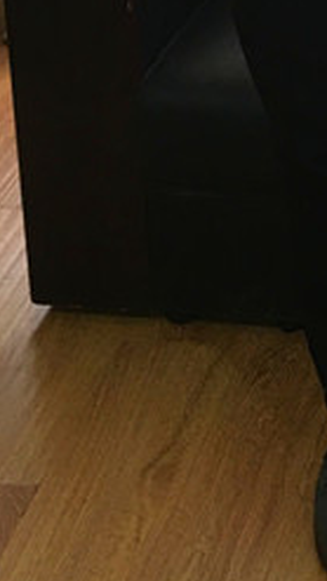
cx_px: 562
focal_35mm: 109
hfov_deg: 10.5
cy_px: -251
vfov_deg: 17.9
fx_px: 1680
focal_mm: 4.15
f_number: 2.2
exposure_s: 1/33
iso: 32
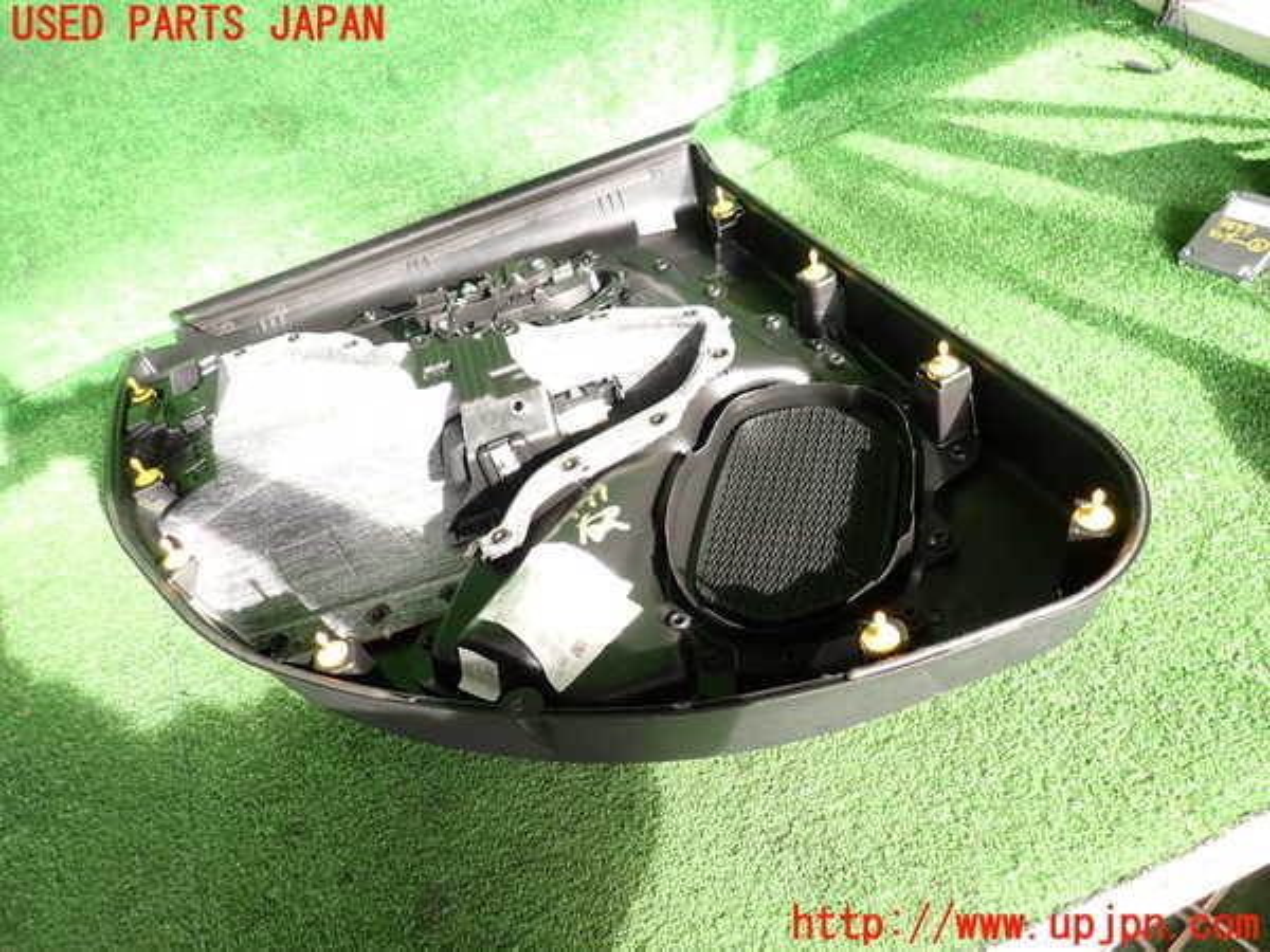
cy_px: 476
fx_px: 917
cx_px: 635
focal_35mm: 25
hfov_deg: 69.4
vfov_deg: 54.9
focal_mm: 4.5
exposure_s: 1/60
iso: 125
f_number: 2
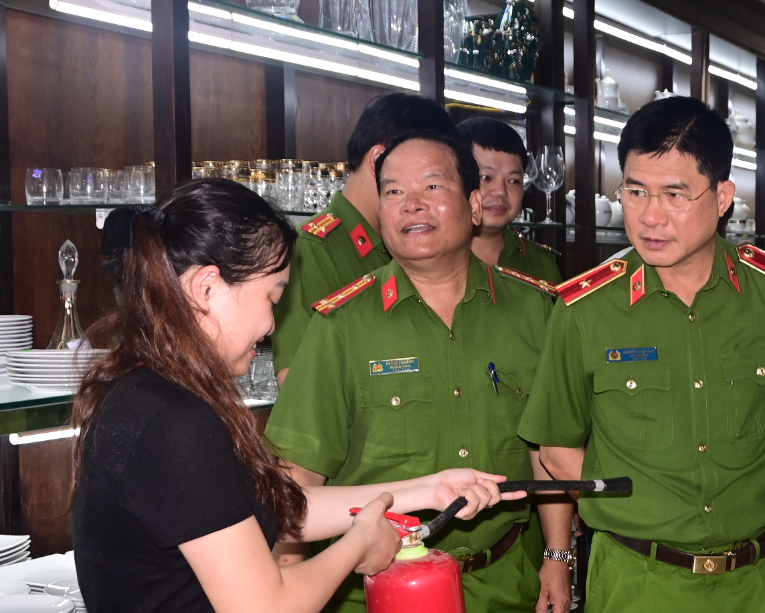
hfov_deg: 29.8
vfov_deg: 24.2
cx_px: 504
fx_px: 1427
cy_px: 336
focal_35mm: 63
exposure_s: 1/200
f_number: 4
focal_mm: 26
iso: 400
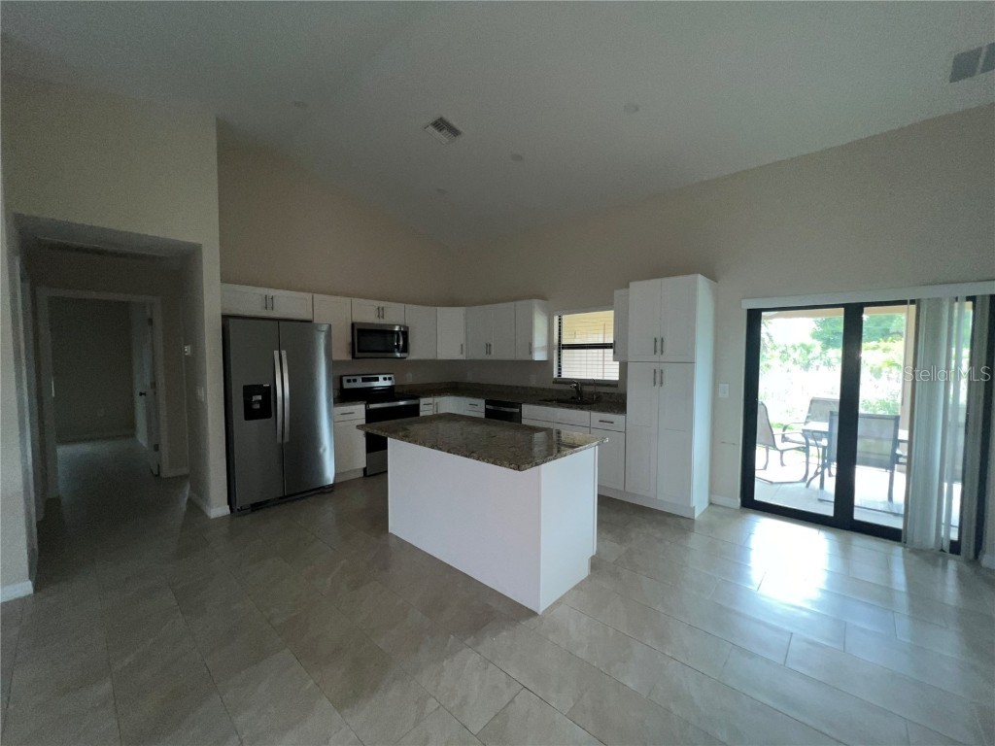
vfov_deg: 89.9
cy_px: 373
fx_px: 374
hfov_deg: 106.2
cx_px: 498
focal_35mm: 13
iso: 100
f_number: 1.8
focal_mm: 1.57
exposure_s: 1/91
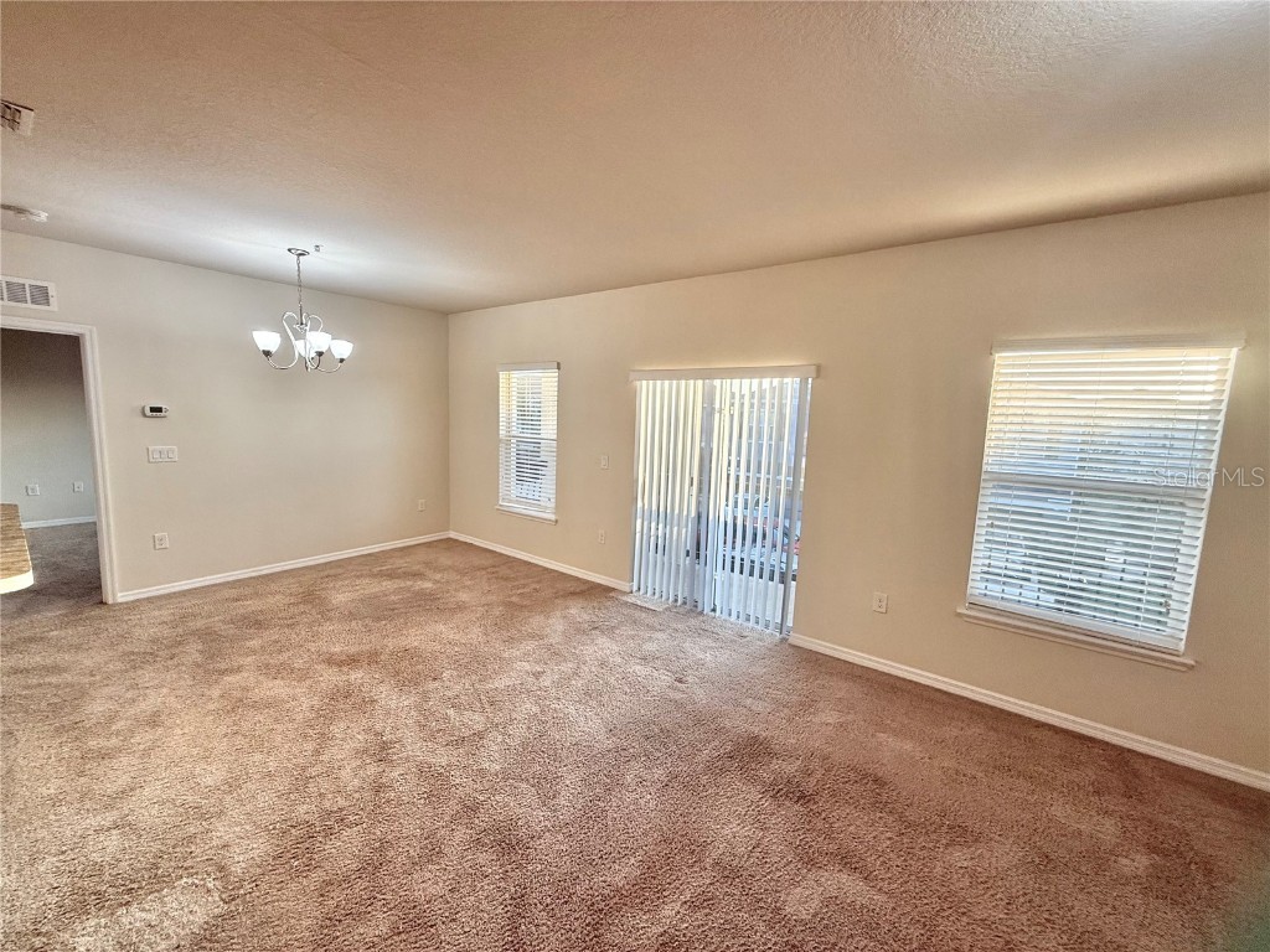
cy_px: 476
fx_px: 514
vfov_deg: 85.7
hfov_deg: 102.1
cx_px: 635
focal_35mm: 14
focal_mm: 2.22
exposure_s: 1/120
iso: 100
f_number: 2.2
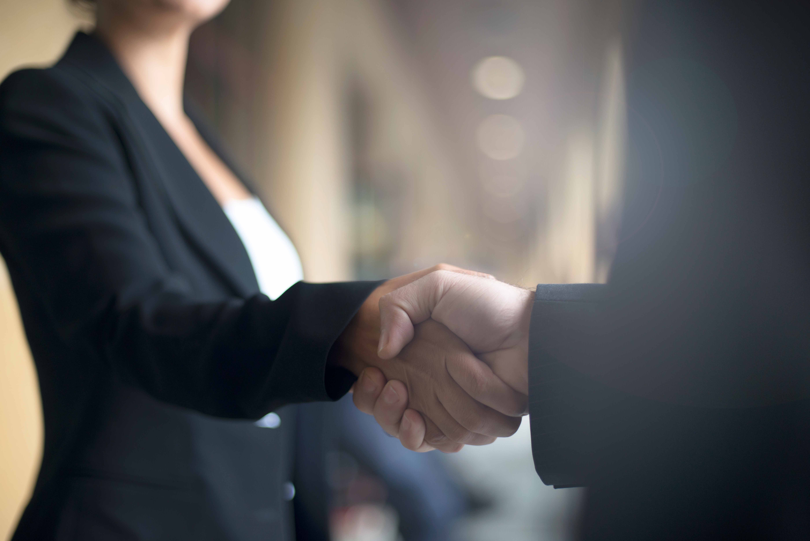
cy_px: 270
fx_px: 1125
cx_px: 405
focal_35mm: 50
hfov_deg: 39.6
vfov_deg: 27.0
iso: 250
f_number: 1.8
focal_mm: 50
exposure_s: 1/500
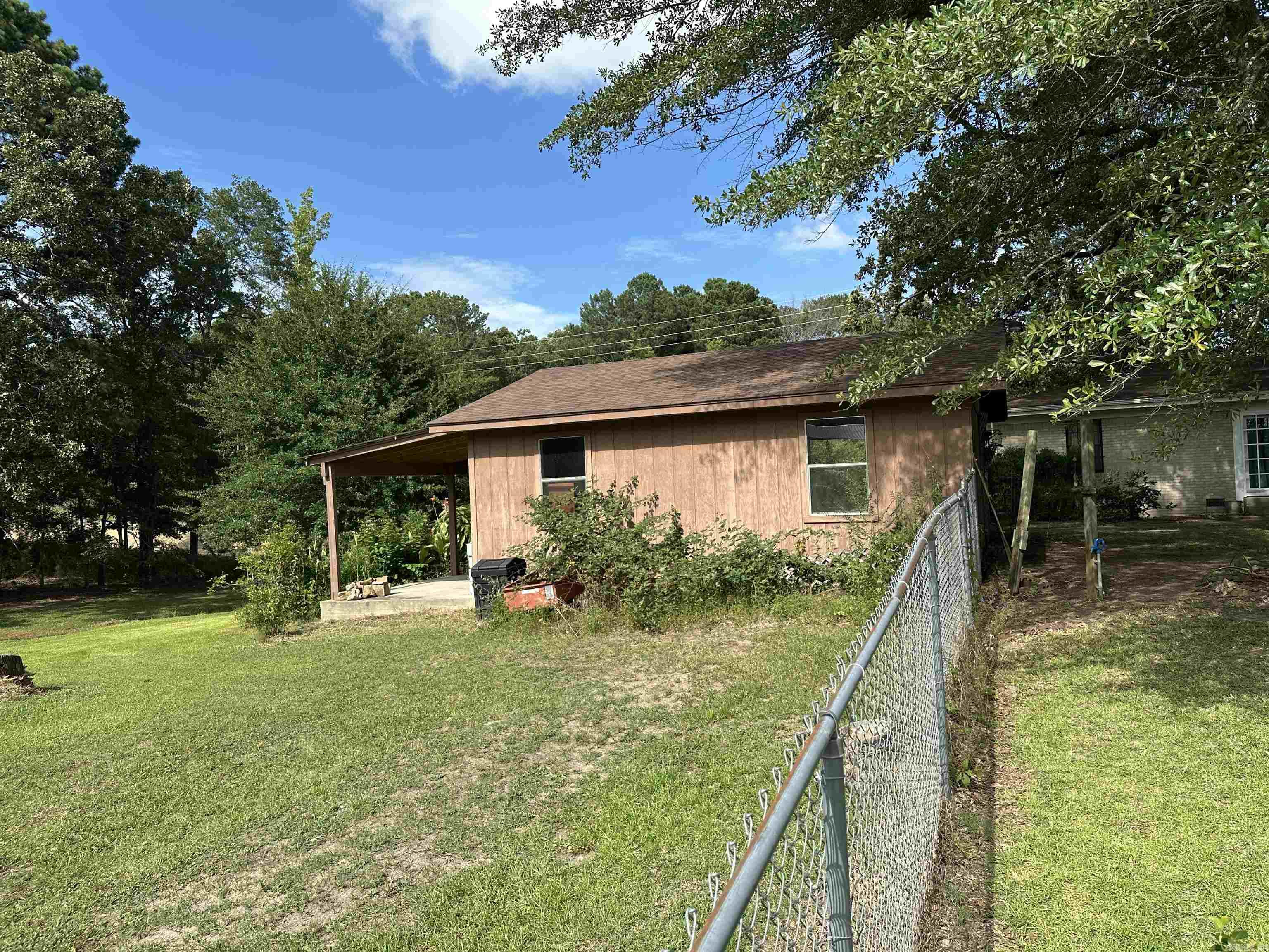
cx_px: 634
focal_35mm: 24
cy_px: 476
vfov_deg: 56.8
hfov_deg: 71.6
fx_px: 880
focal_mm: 6.86
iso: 80
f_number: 1.78
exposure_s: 1/2591
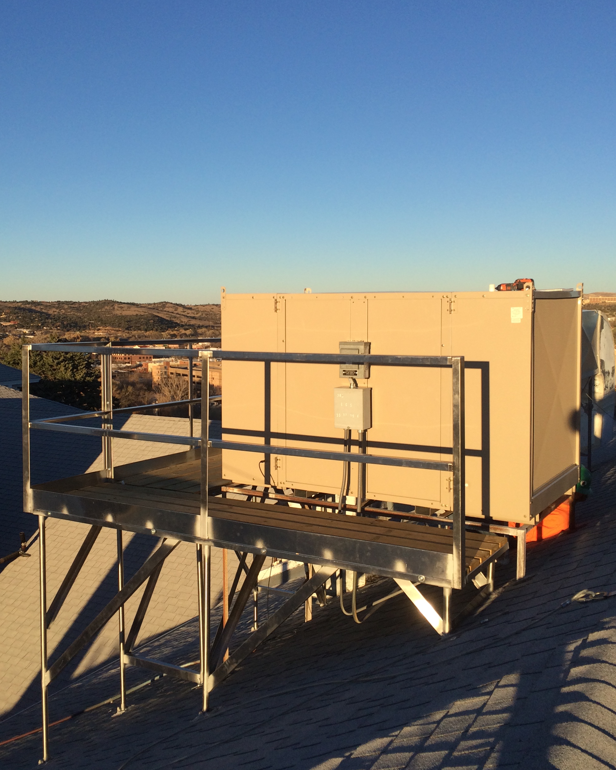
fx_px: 843
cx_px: 258
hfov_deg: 40.0
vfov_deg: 49.0
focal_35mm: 37
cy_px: 352
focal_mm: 4.15
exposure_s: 1/1520
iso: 32
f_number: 2.2
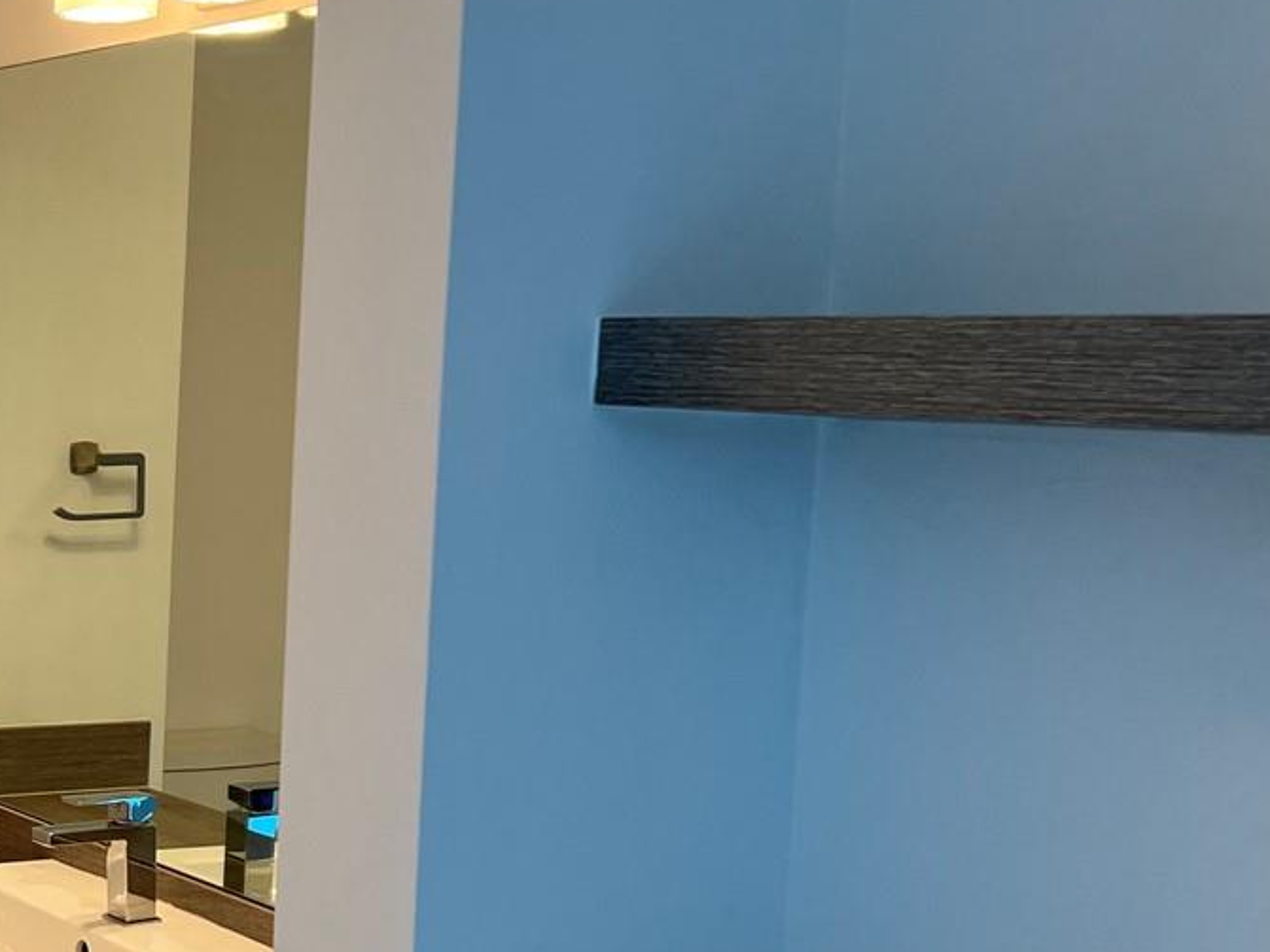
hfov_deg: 28.7
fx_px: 2274
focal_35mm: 62
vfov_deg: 23.6
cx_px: -74
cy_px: 564
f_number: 1.5
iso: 125
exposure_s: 1/120
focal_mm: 5.7
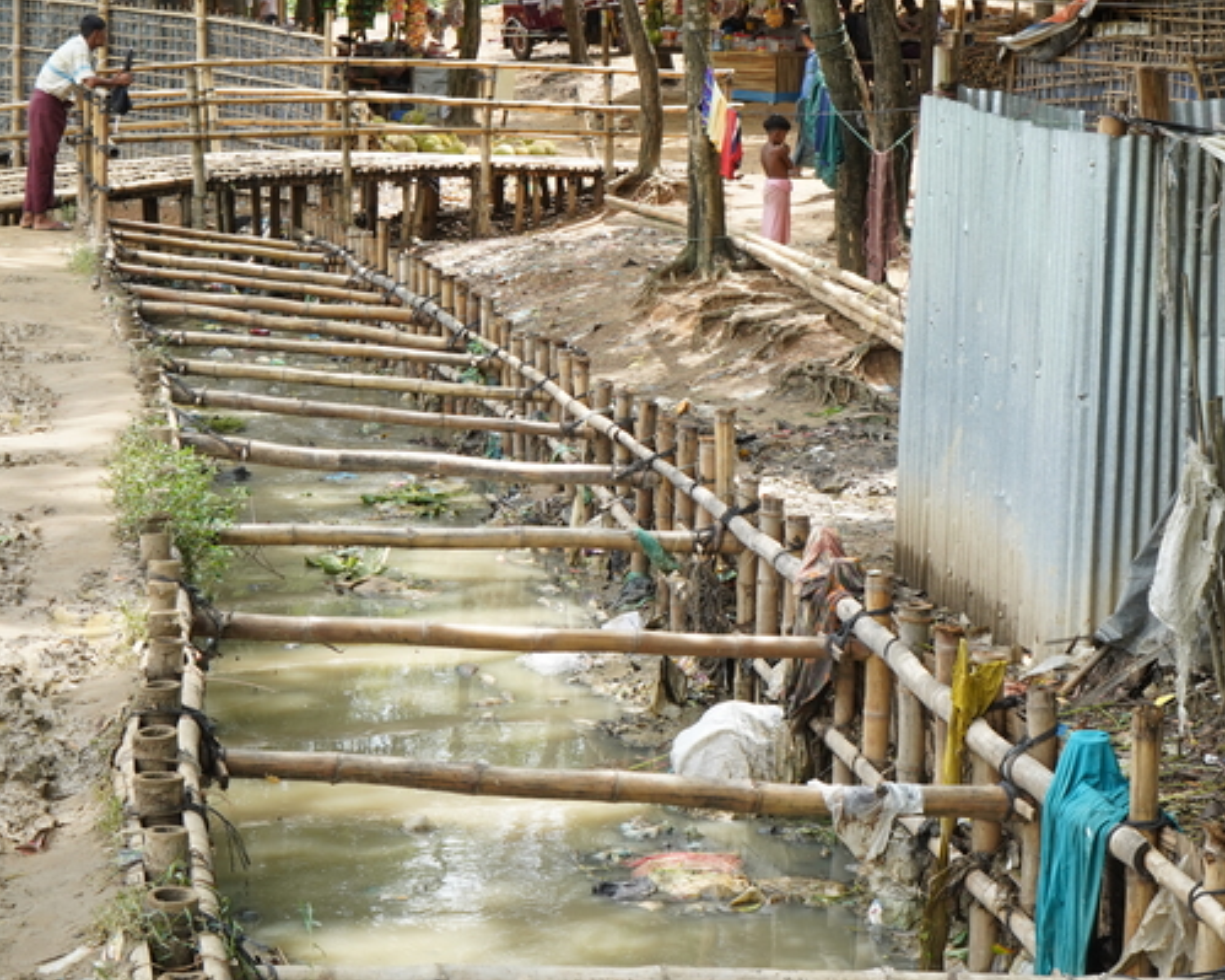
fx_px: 2864
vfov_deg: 19.2
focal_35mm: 79
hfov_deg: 23.9
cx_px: 913
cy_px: 176
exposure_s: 1/80
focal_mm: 42
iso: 250
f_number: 10
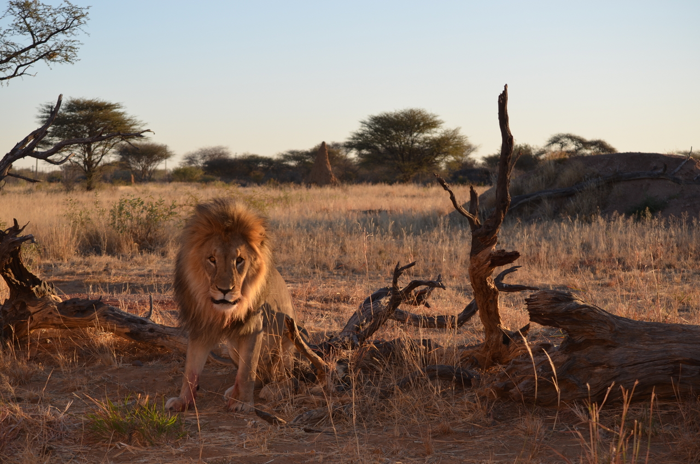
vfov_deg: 15.6
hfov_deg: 23.4
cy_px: 232
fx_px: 1688
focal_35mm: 87
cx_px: 350
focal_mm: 58
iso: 100
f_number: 5.6
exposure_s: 1/200
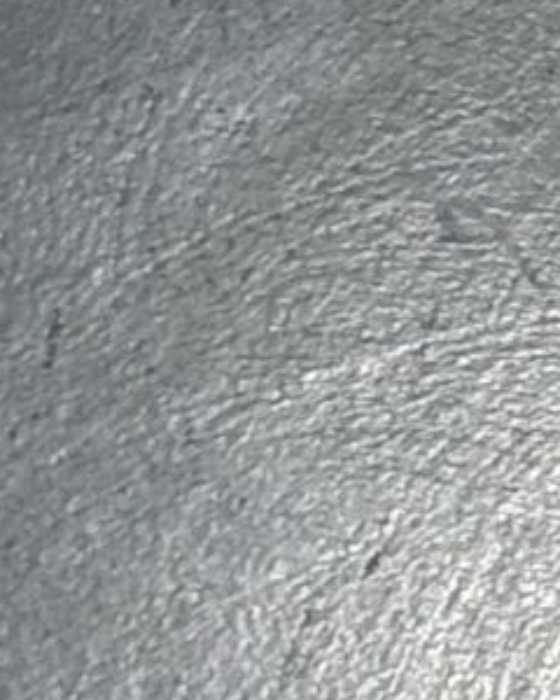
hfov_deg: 3.7
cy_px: -646
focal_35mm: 400
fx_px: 8287
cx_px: 1797
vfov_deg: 4.8
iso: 200
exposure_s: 1/50
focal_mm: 6.76
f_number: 1.78
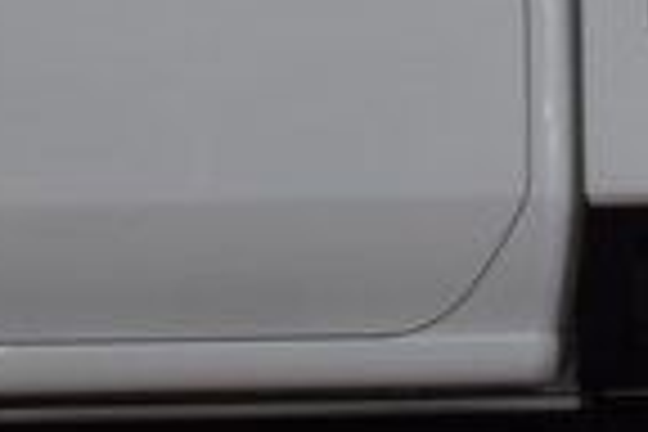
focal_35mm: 234
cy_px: 52
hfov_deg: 8.8
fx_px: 4212
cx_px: 112
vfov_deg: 5.9
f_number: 4.5
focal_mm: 22
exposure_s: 1/80
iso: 400
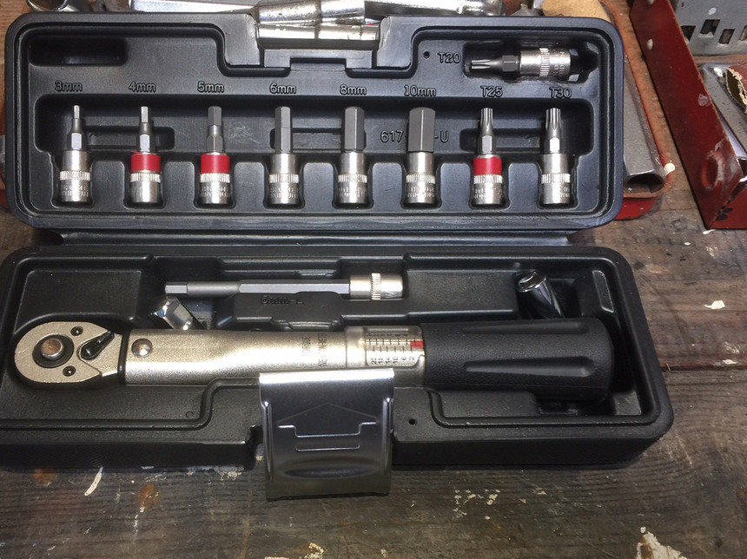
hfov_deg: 51.2
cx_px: 324
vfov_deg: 39.6
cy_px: 314
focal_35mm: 36
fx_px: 776
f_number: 2.2
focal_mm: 4.15
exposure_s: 1/17
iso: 40
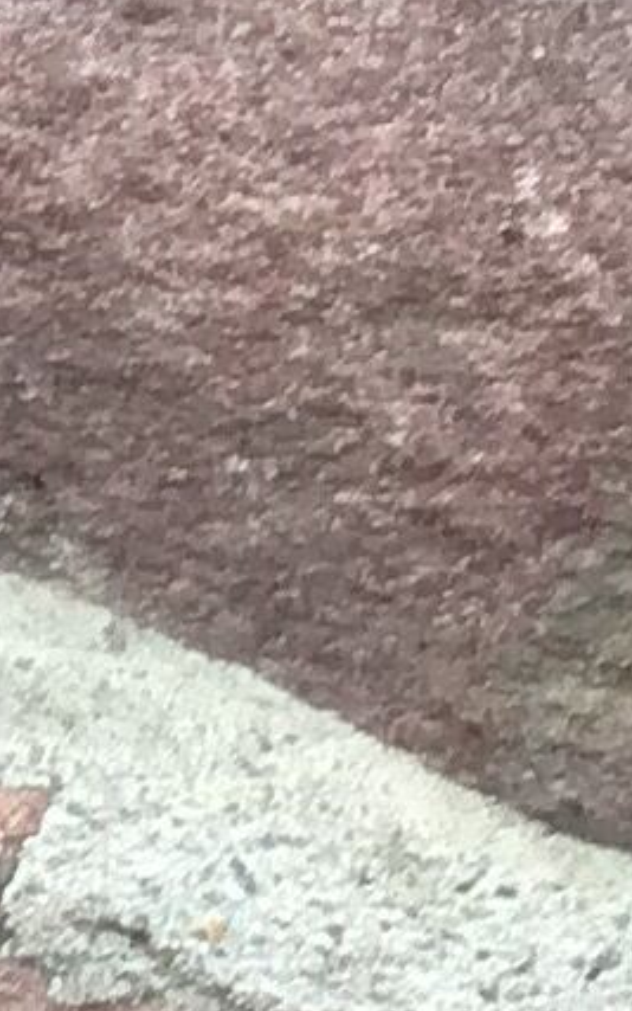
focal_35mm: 251
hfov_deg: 4.8
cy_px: -125
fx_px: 6915
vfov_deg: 8.3
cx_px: -1846
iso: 25
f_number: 2.4
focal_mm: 3.3
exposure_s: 1/50
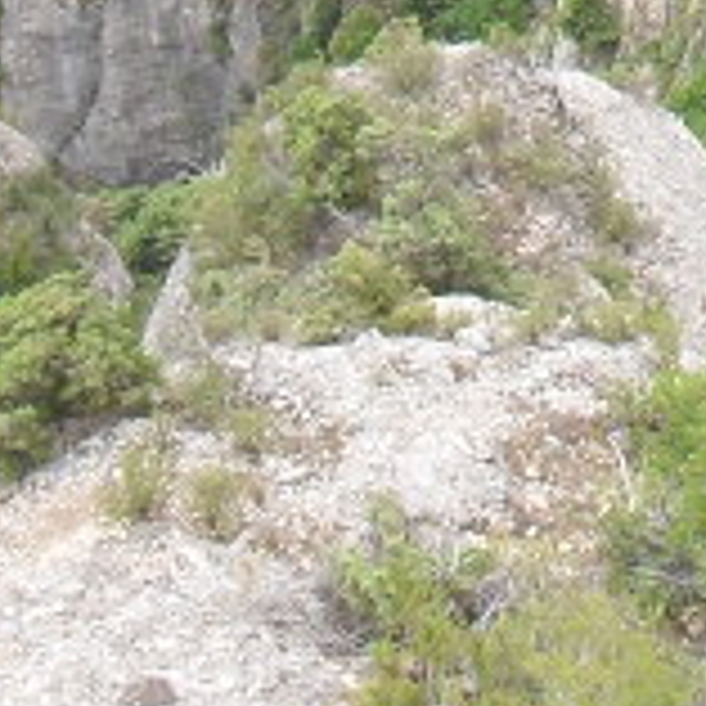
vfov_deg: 8.2
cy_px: -737
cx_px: 1659
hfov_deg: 8.0
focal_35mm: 202
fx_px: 4661
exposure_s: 1/250
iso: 100
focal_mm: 6.3
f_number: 3.2
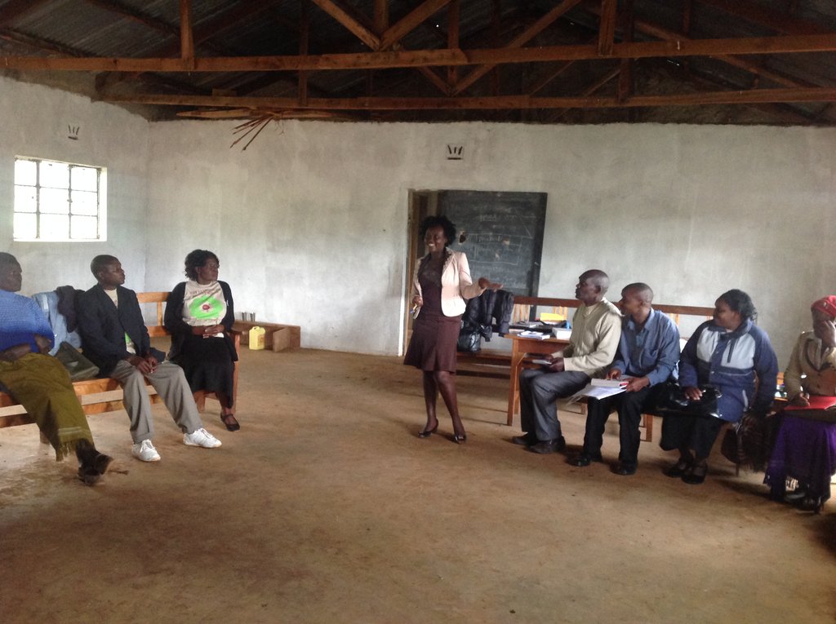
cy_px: 312
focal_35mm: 35
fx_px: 844
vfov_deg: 40.6
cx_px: 418
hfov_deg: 52.7
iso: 250
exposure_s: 1/15
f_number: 2.4
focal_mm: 4.28
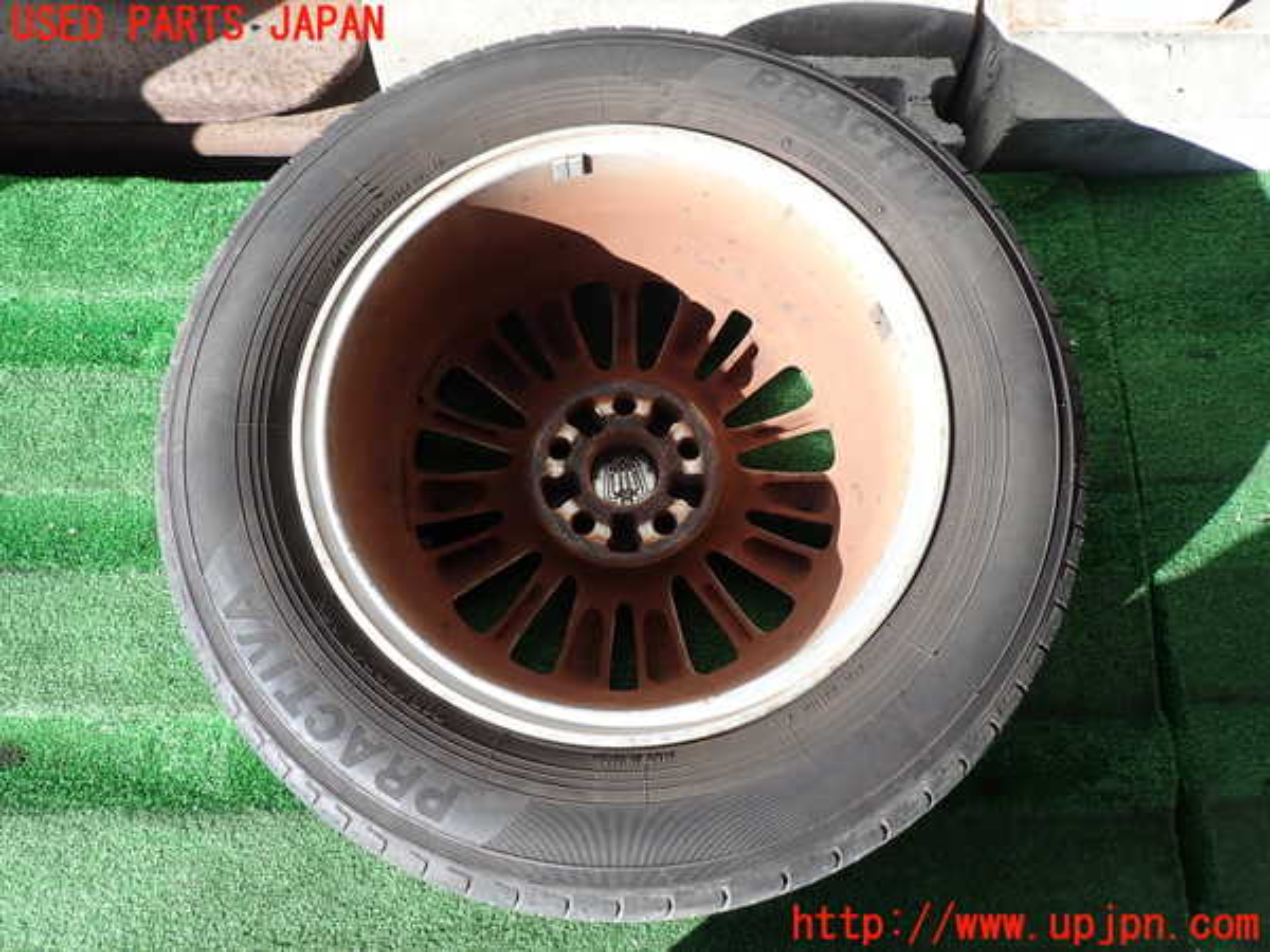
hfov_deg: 69.4
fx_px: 917
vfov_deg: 54.9
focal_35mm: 25
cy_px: 476
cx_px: 635
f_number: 2.8
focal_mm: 4.5
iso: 100
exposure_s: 1/400
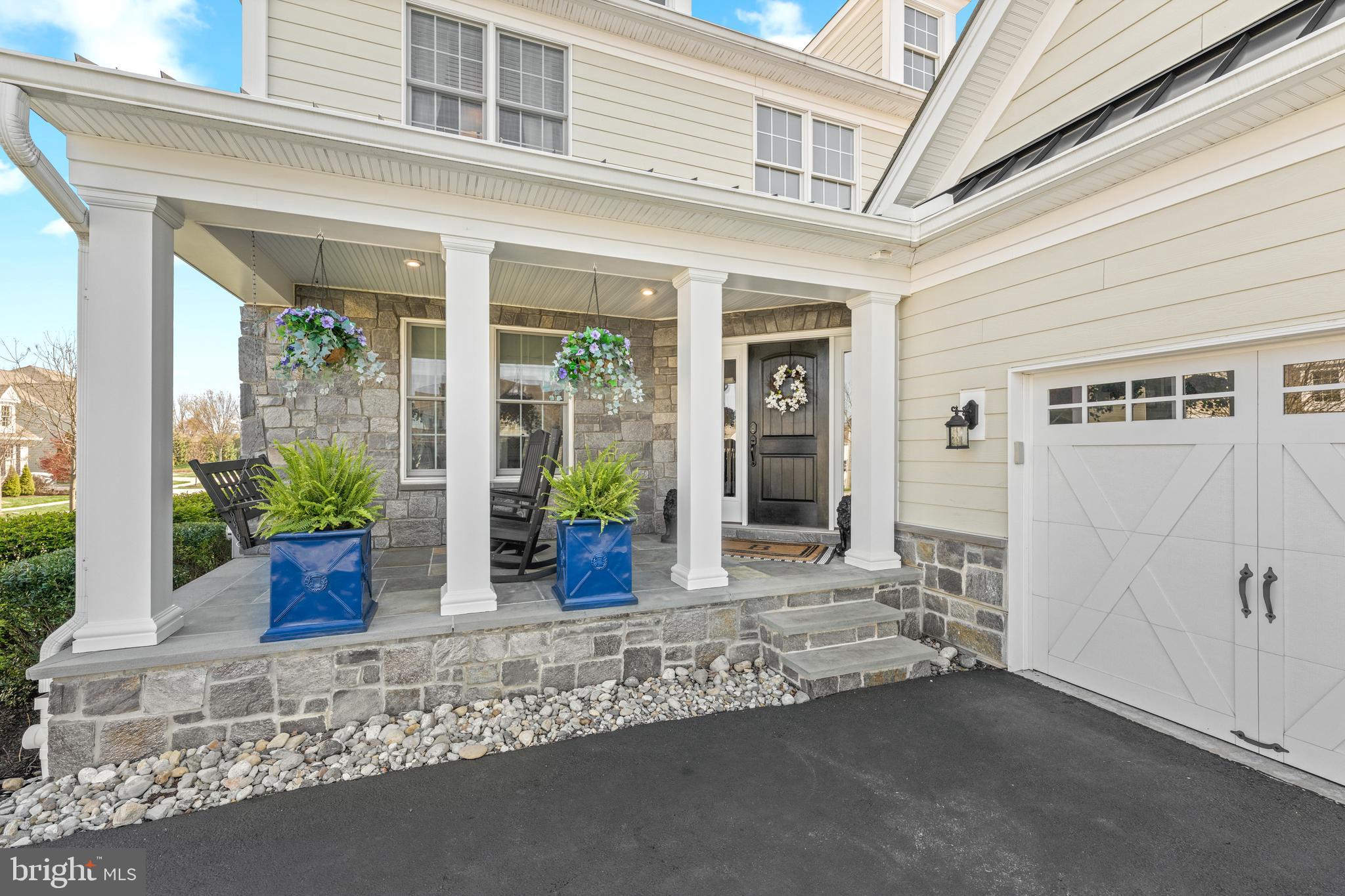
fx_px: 542
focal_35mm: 14
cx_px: 672
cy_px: 448
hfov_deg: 102.3
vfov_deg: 79.2
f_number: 6.3
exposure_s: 1/80
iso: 400
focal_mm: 14.5
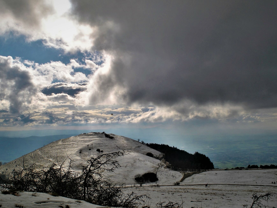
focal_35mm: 36
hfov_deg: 51.3
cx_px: 125
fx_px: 288
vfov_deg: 39.6
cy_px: 113
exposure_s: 1/500
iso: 100
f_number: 11
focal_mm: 18
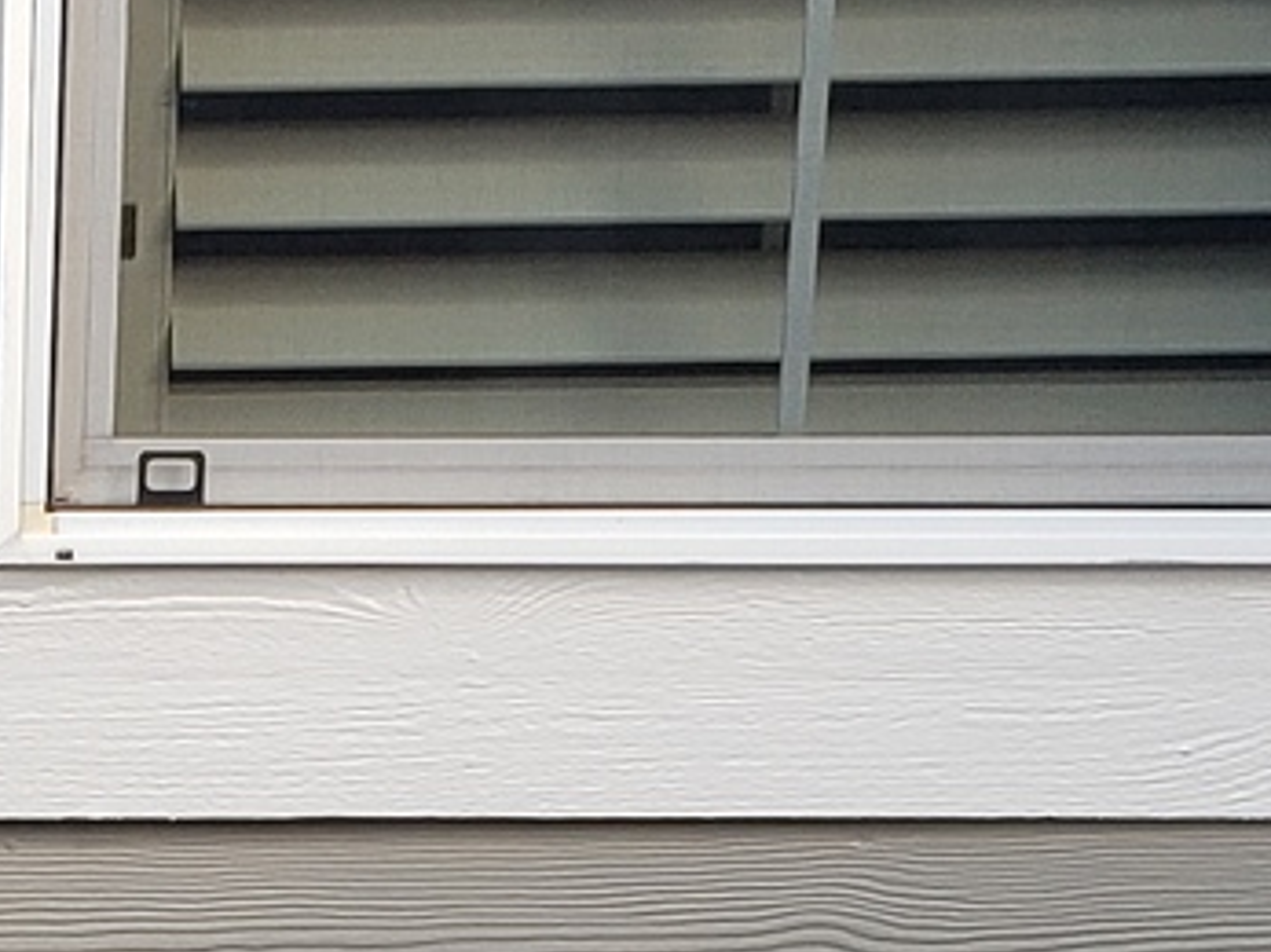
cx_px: -516
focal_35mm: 150
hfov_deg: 12.6
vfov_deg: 8.9
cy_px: 2299
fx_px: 5506
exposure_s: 1/122
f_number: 2.4
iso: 50
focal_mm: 4.3
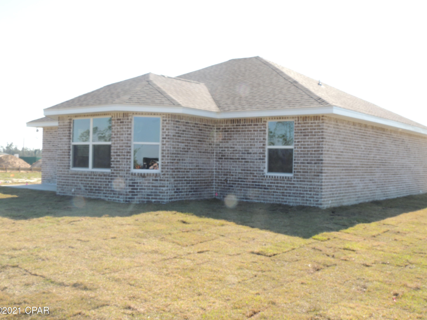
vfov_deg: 35.1
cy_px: 161
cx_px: 213
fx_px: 506
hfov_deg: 45.8
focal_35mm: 41
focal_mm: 7.1
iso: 100
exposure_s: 1/80
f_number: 8.3
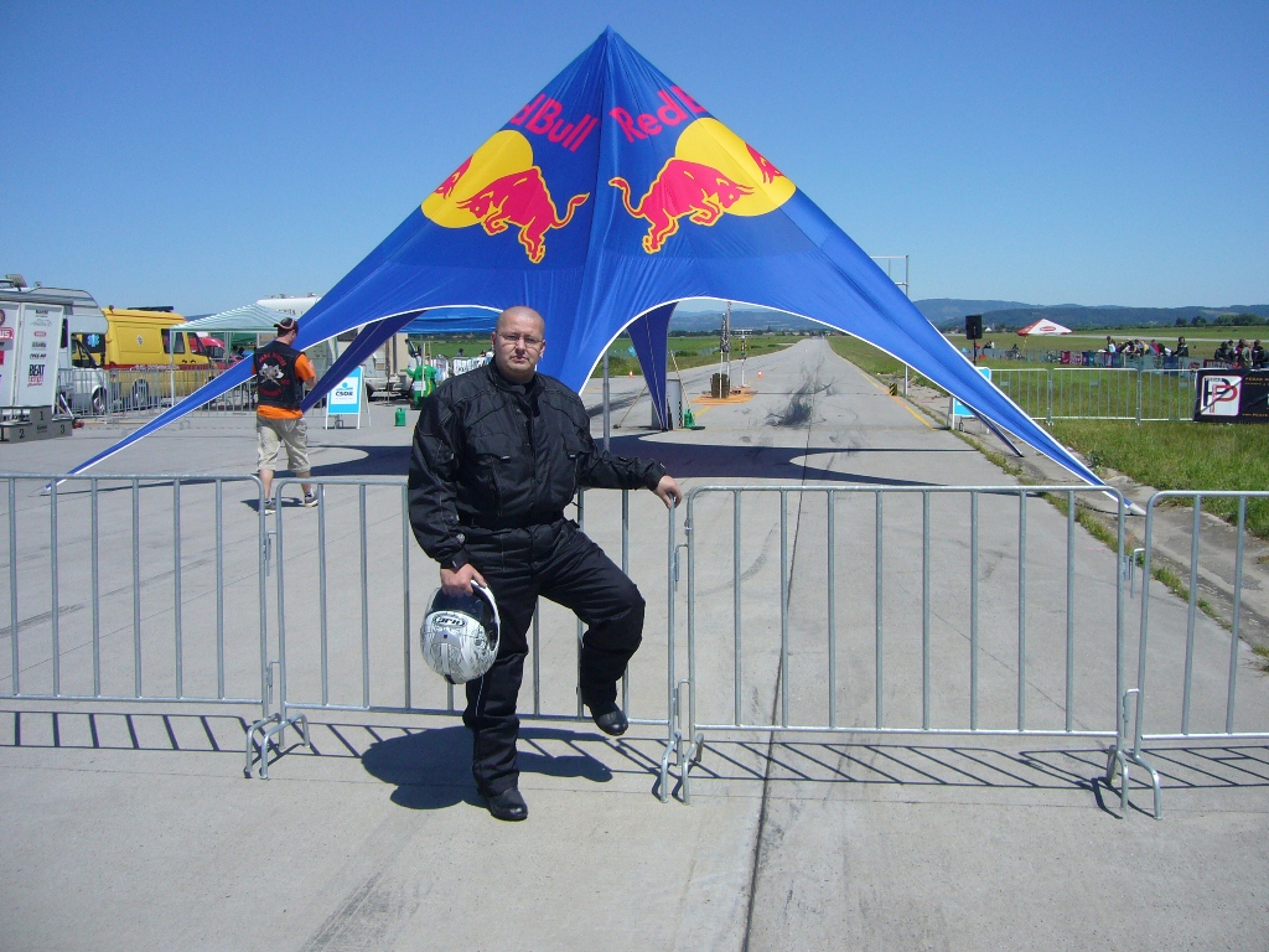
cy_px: 476
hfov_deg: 52.6
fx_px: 1283
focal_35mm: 35
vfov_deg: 40.7
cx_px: 634
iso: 100
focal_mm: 5.8
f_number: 5.6
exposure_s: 1/800
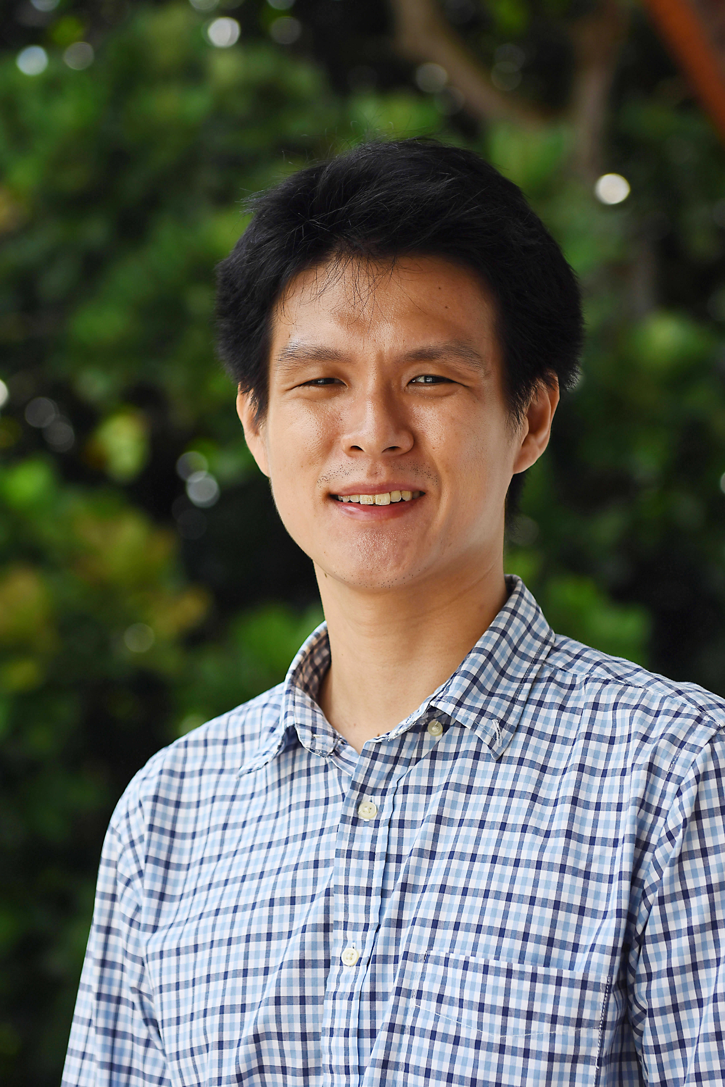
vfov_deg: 19.5
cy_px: 544
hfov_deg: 13.0
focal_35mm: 105
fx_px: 3172
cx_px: 362
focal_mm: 70
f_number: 3.5
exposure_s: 1/640
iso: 160
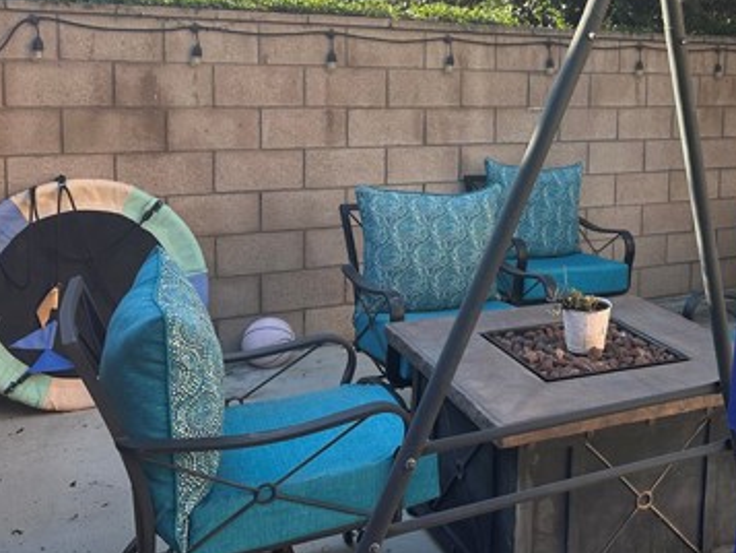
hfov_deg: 41.4
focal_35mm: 43
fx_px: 915
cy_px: 165
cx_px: 618
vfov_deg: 33.2
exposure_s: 1/464
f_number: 1.78
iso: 80
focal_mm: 6.86
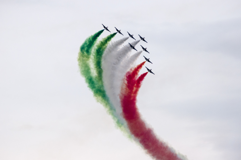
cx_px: 120
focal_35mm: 210
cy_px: 80
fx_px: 1404
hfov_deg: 9.8
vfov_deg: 6.5
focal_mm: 140
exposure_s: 1/1600
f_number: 5
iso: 1000
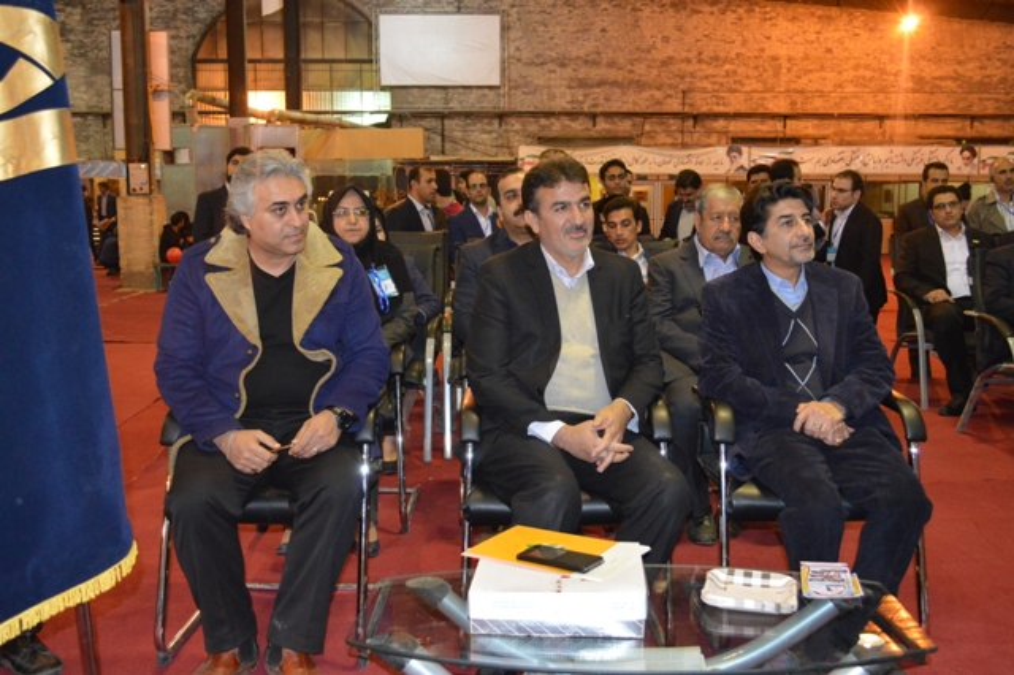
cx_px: 507
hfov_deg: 53.2
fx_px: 1013
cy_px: 338
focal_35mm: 36
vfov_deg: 36.8
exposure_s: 1/60
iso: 2800
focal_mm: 24
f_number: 4
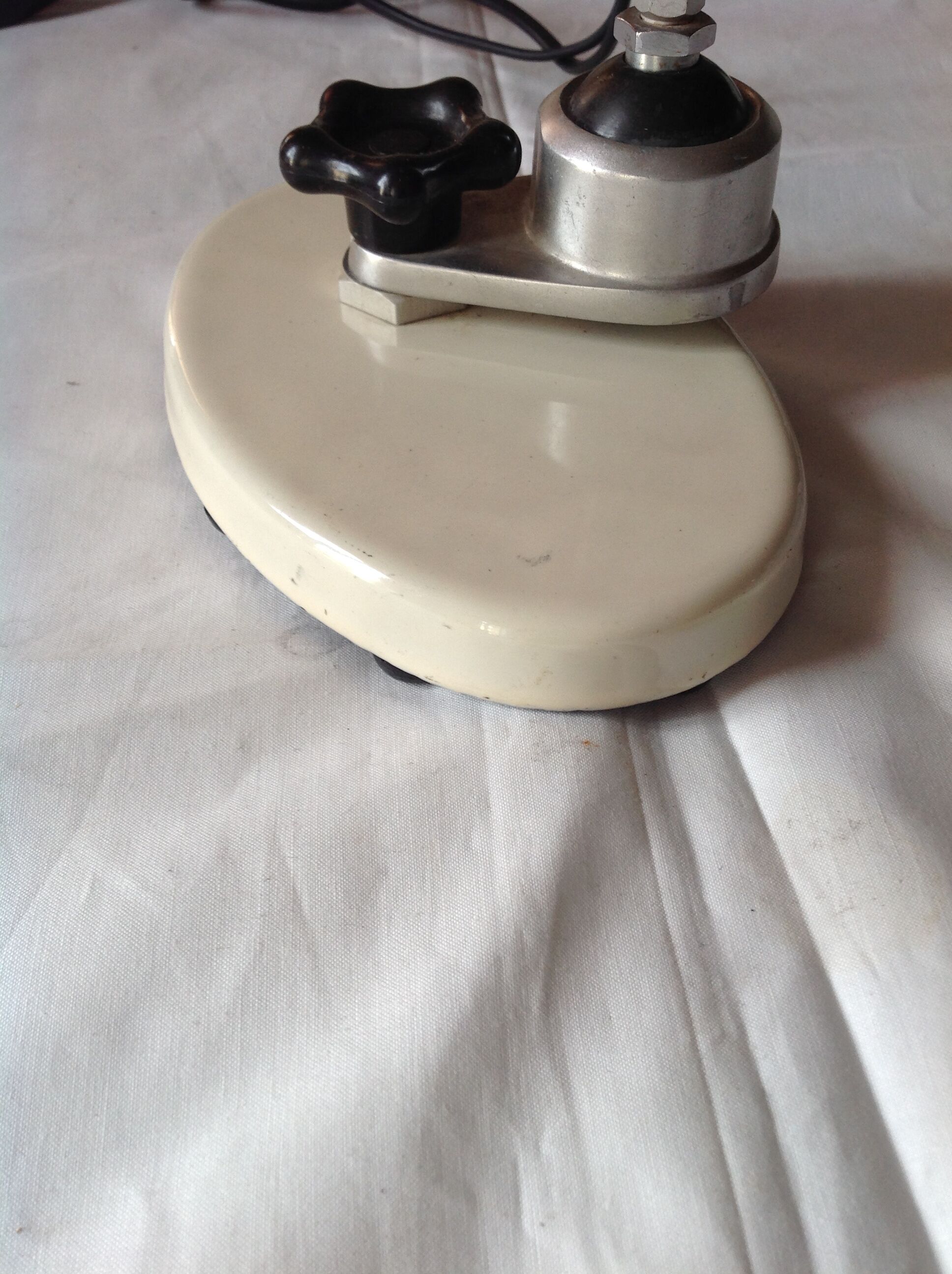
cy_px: 637
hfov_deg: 40.6
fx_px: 1287
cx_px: 476
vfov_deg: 52.7
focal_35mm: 35
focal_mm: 4.28
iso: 50
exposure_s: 1/60
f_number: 2.4
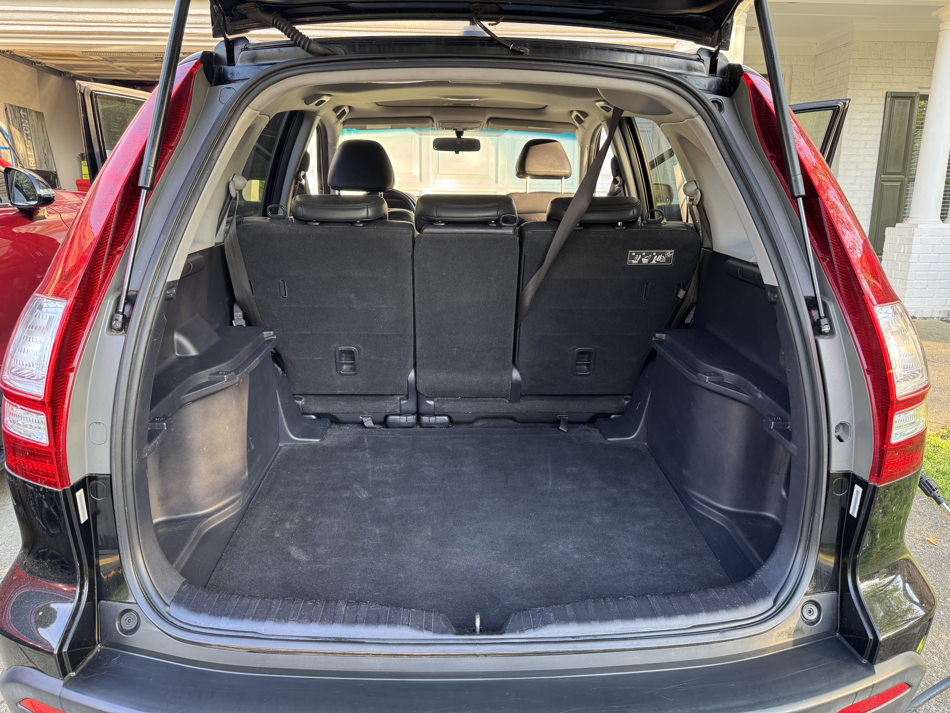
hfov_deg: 71.6
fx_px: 659
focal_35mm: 24
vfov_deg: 56.8
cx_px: 475
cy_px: 356
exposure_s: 1/121
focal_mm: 6.76
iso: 200
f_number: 1.78
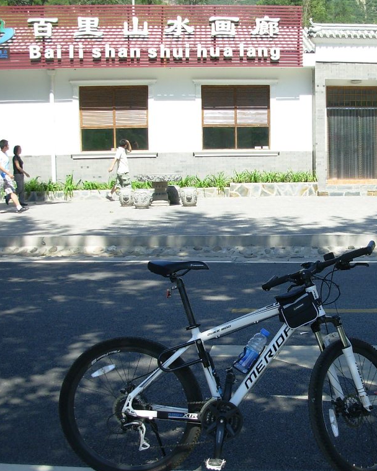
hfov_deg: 29.6
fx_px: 697
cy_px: 234
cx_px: 296
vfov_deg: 37.3
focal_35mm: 50
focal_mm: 6.3
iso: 50
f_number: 2.9
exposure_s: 1/456
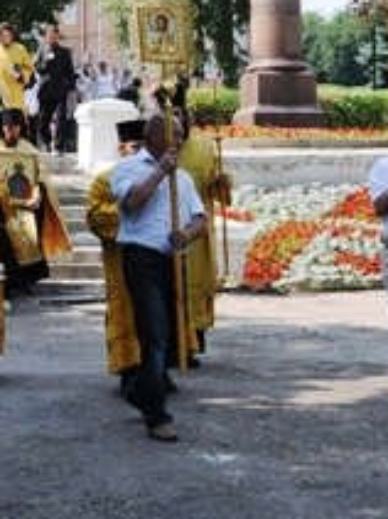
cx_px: 216
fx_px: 1638
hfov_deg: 13.5
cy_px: 114
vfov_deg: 17.8
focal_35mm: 109
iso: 1000
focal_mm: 25
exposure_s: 1/640
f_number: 13
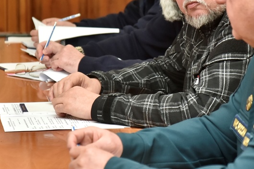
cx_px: 202
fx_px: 1136
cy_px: 30
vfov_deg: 8.5
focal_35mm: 161
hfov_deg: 12.7
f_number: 5.6
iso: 1000
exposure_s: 1/160
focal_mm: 85
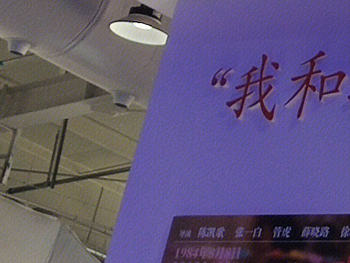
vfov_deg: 6.0
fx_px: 2508
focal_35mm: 248
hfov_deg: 7.5
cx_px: 835
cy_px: -37
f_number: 1.75
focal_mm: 4.75
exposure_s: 1/415
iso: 112
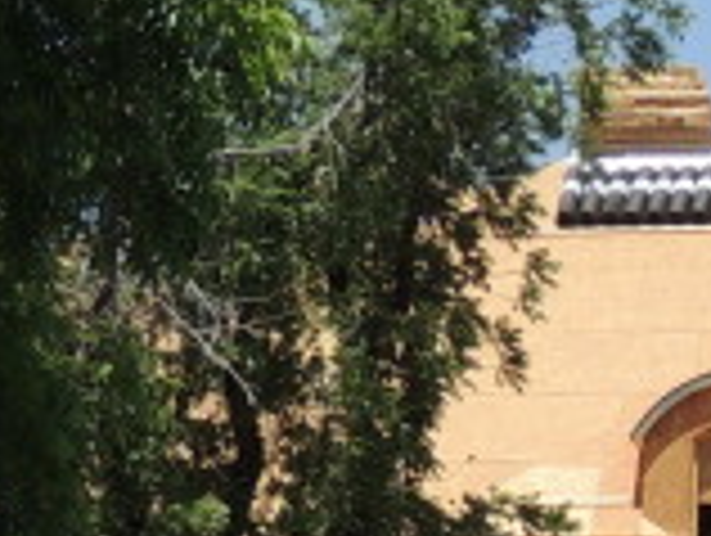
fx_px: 5719
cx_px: 1030
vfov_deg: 5.3
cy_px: 550
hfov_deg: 7.0
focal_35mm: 278
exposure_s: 1/1250
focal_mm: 7.6
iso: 100
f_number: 3.4
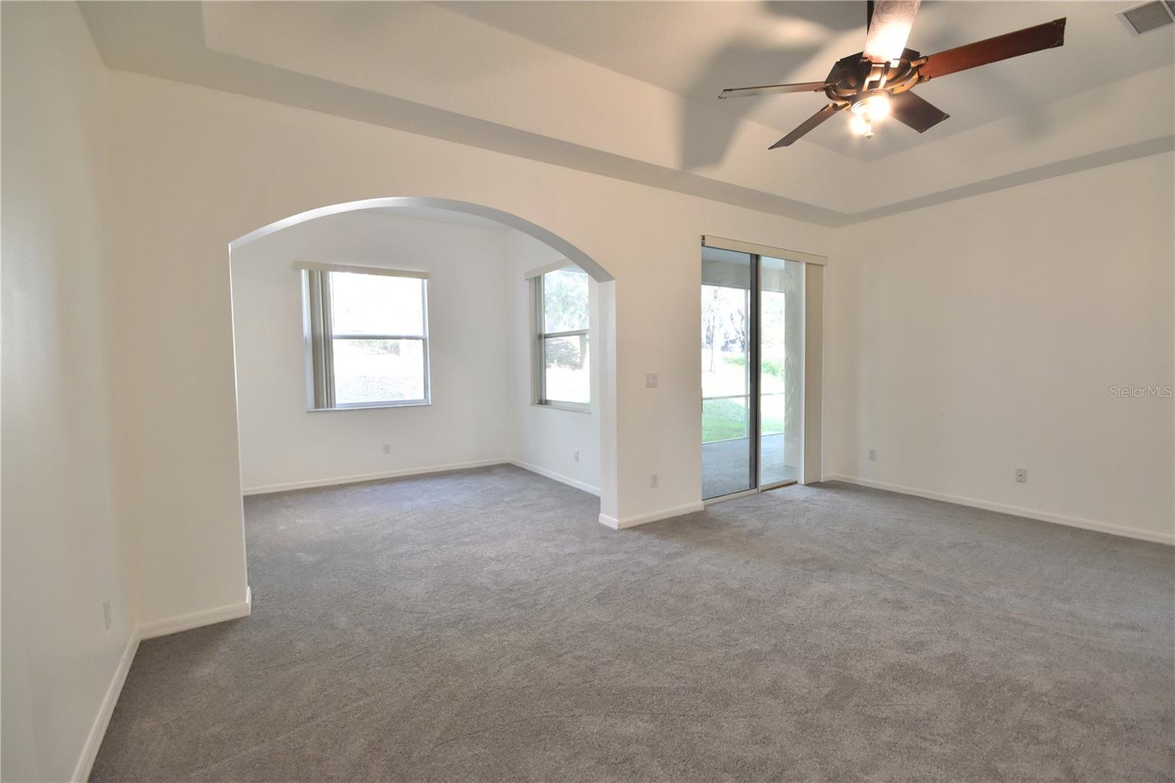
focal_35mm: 15
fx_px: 489
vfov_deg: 77.3
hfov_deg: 100.4
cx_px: 588
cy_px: 392
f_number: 10
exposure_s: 1/15
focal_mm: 10
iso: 900
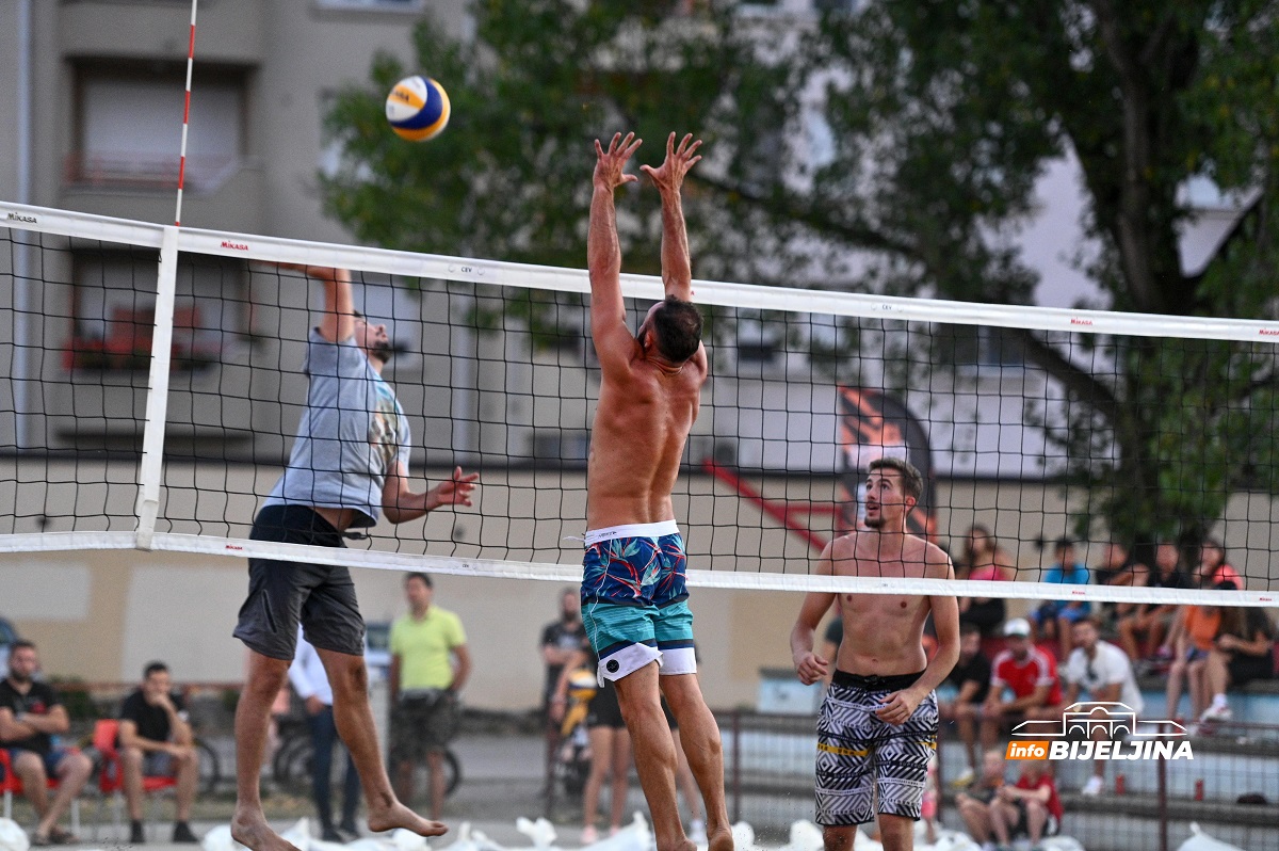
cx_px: 640
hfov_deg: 14.2
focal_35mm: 145
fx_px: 5147
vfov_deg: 9.4
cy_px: 426
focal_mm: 145
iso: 3200
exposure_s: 1/400
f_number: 2.8
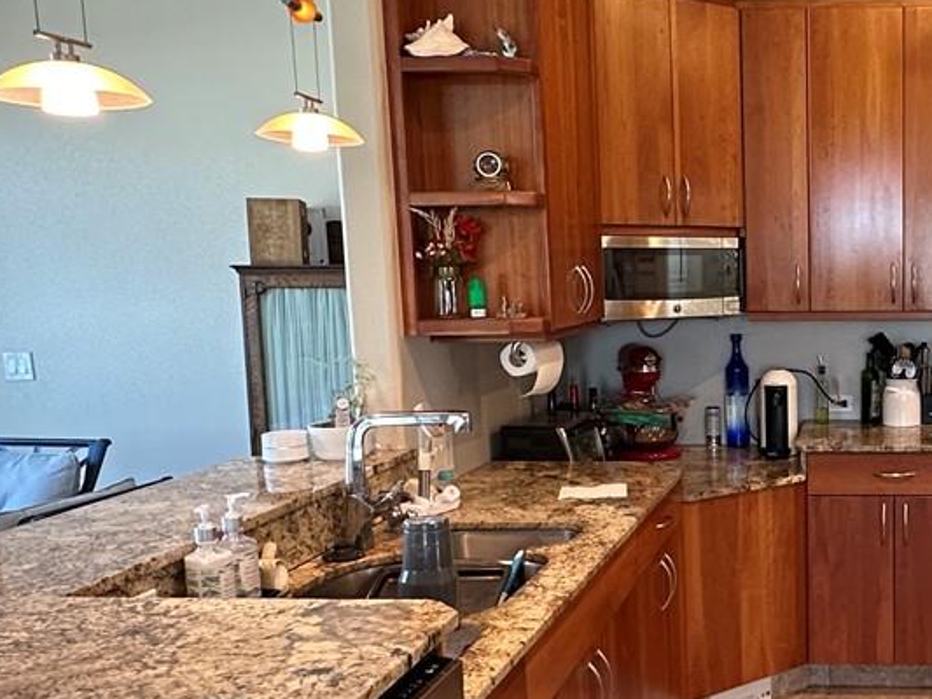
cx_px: 845
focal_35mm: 42
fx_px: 1131
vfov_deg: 34.2
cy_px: 423
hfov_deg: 41.2
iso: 250
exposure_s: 1/60
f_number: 2.2
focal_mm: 2.22
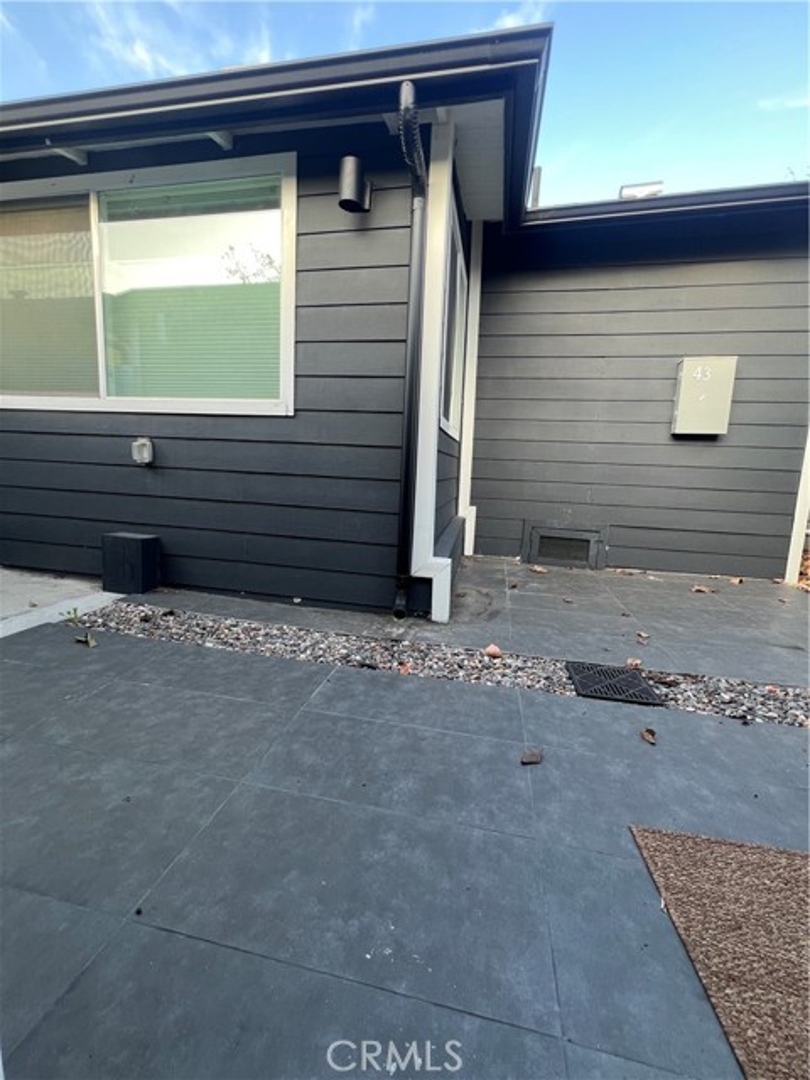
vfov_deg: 106.2
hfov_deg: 89.9
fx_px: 406
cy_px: 540
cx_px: 405
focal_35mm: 13
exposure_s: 1/99
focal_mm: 1.57
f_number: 1.8
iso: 64
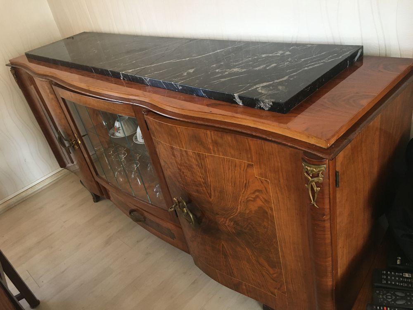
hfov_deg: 61.7
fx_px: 346
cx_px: 206
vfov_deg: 48.2
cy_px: 155
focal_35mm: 29
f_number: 2.2
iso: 160
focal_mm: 4.15
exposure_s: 1/33
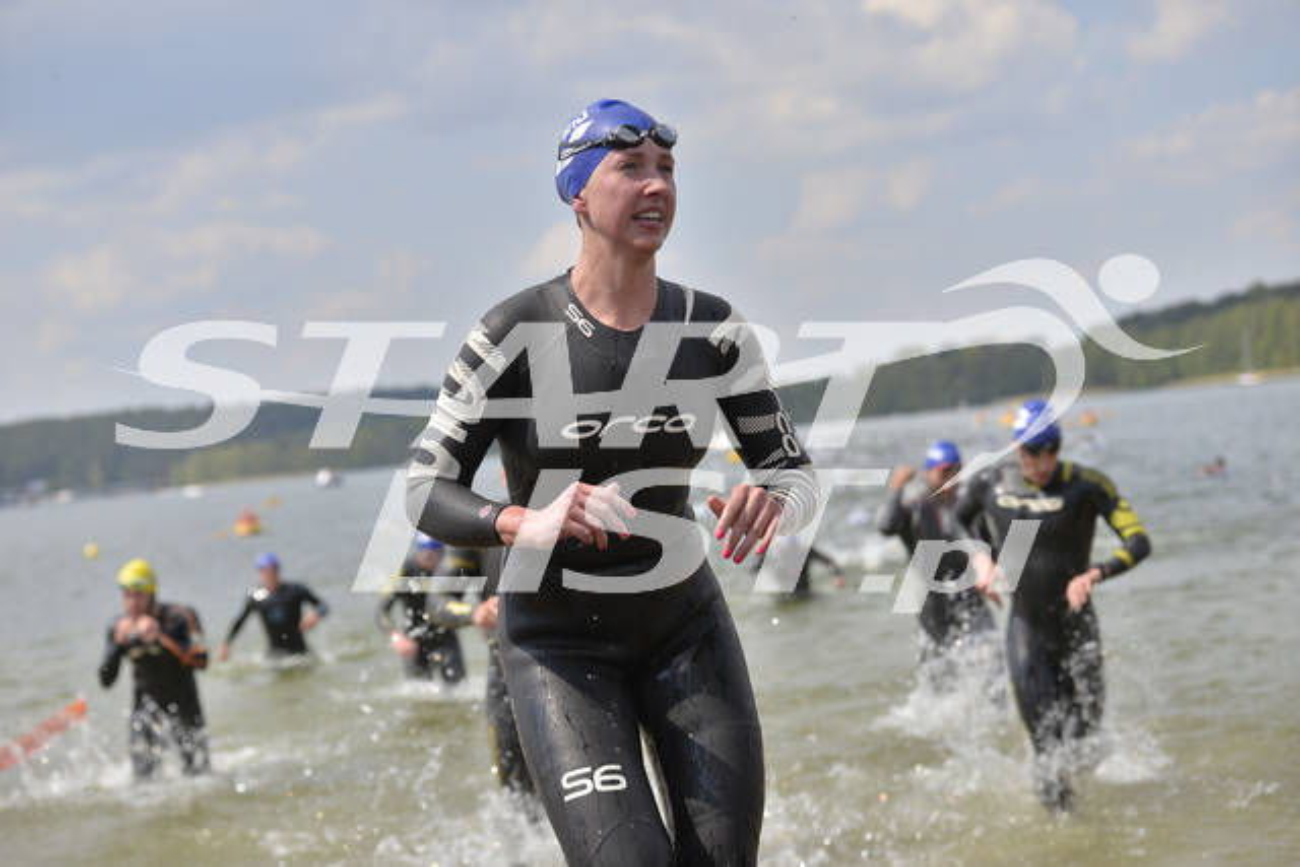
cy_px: 434
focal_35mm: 70
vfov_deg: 19.5
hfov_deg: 28.8
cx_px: 650
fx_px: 2528
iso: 200
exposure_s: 1/3200
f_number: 4
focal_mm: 70
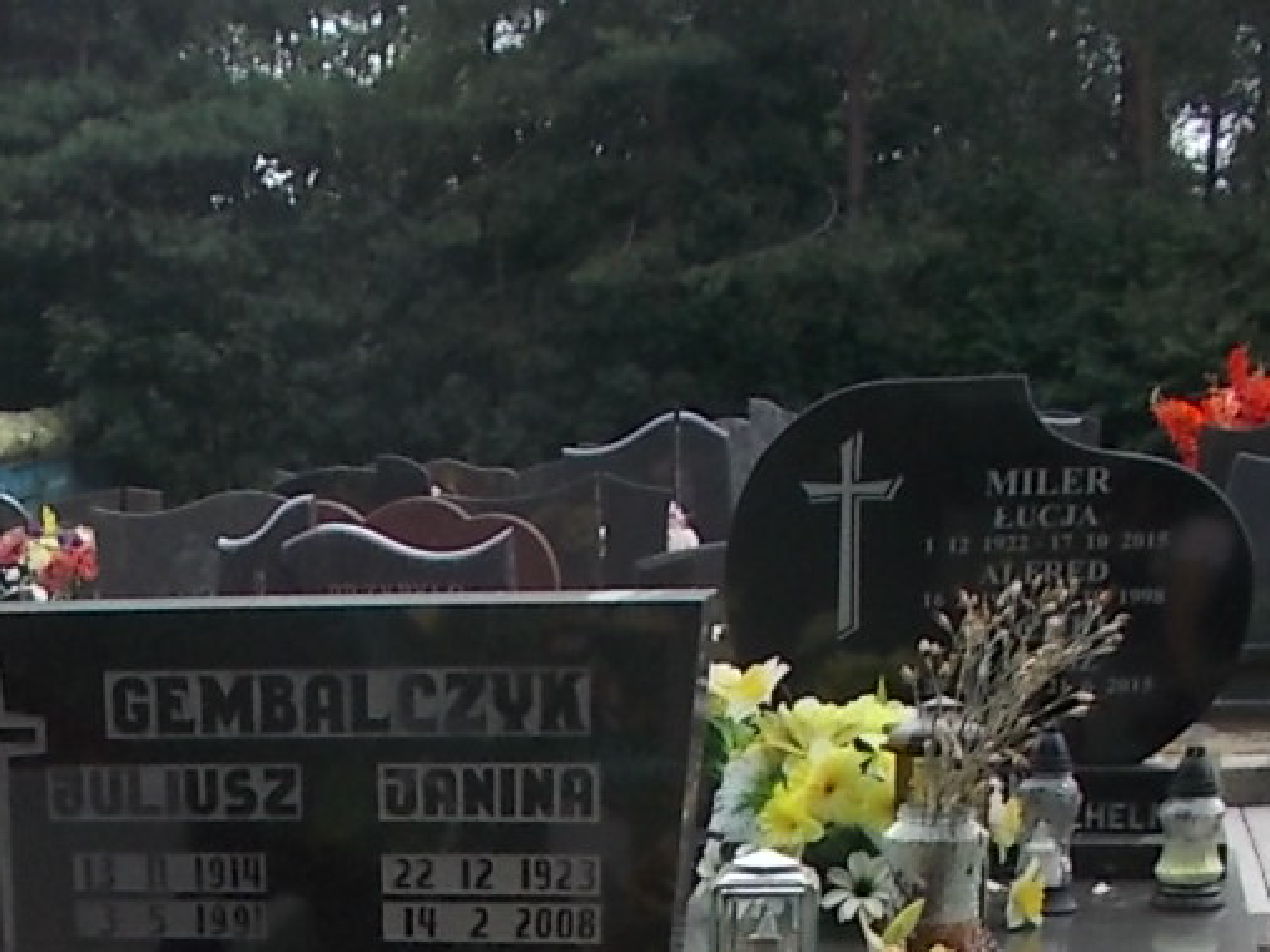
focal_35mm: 82
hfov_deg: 23.2
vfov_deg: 16.7
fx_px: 3008
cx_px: 130
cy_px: 1323
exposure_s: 1/500
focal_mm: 4.6
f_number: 3.2
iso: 80
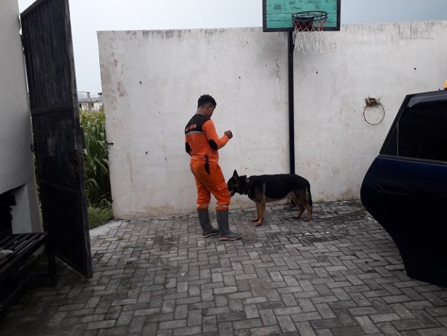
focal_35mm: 27
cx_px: 224
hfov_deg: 65.3
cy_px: 168
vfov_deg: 51.4
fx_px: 349
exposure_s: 1/188
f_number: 1.9
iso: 40
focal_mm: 3.6
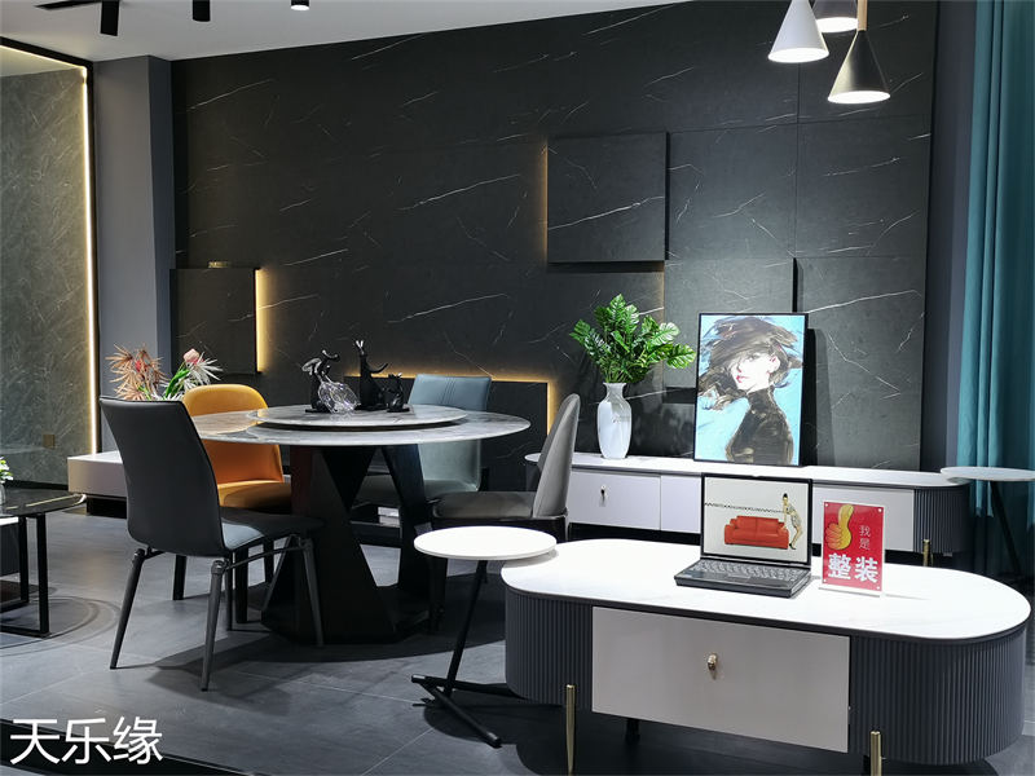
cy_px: 388
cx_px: 518
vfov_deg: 39.7
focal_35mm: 36
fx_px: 1076
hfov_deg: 51.4
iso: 200
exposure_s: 1/100
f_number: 1.8
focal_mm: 5.58
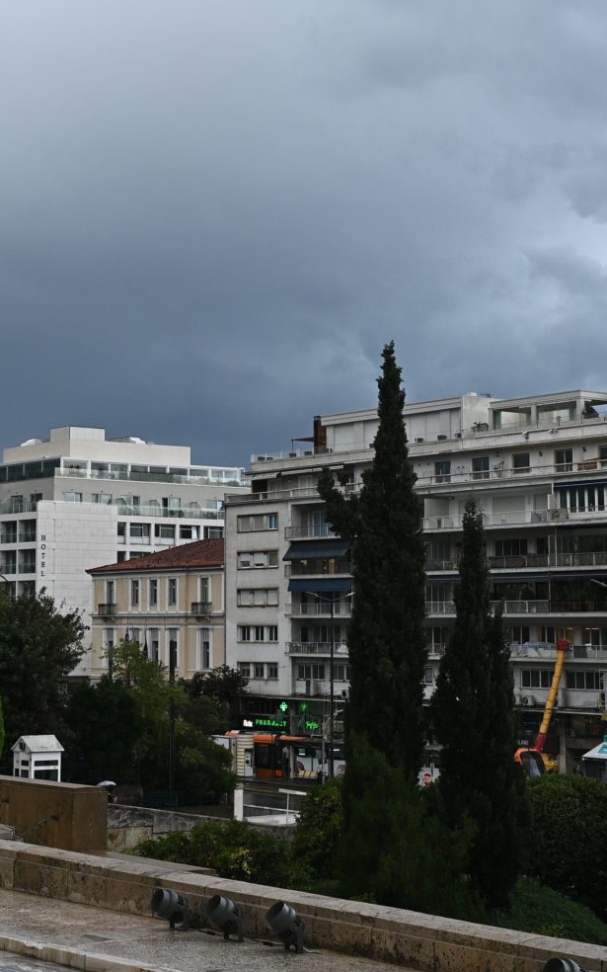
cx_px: 195
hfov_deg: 18.5
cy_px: 369
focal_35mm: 70
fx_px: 1853
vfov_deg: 29.3
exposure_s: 1/320
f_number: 6.3
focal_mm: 33
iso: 640
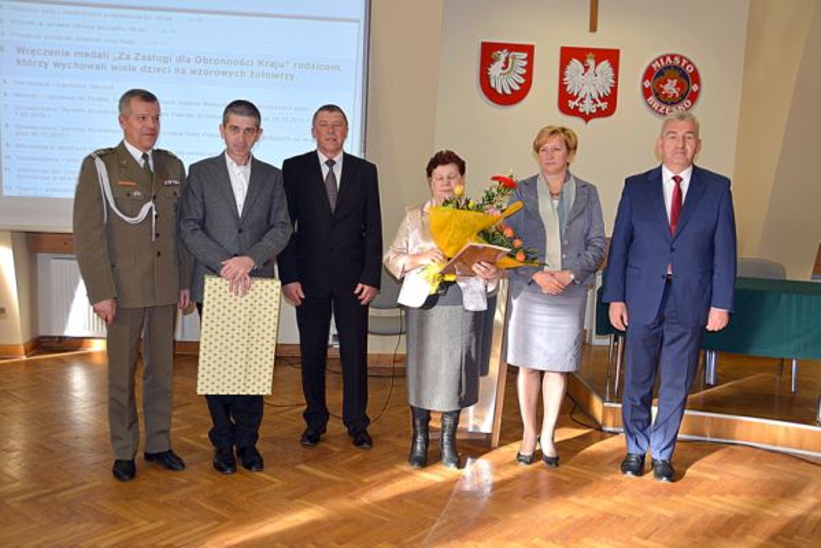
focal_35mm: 33
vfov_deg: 40.0
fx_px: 753
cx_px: 410
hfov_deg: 57.2
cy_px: 274
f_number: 3.8
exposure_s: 1/80
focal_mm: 22
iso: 400
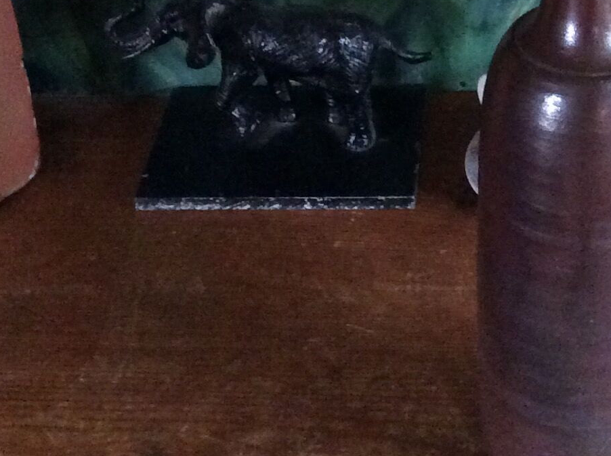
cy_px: -102
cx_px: 572
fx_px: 1621
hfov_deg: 20.8
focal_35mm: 92
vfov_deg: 15.4
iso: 400
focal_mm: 3.3
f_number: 2.4
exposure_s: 1/17
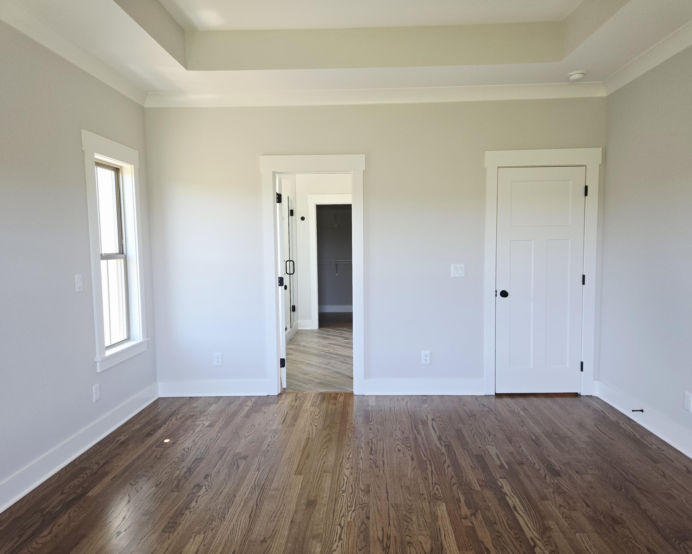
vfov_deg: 58.8
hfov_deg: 70.3
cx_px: 356
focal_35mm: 24
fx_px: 492
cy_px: 277
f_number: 1.8
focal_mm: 5.4
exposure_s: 1/60
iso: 40
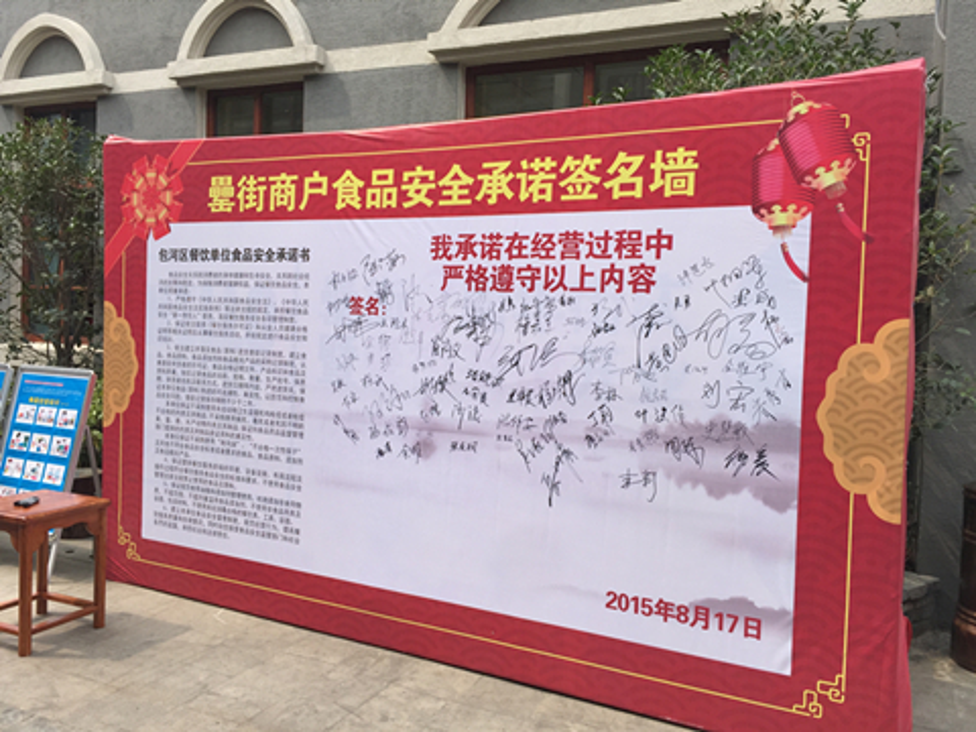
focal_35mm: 29
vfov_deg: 48.2
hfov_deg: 61.7
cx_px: 488
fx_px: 818
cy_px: 366
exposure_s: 1/898
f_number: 2.2
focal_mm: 4.15
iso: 32
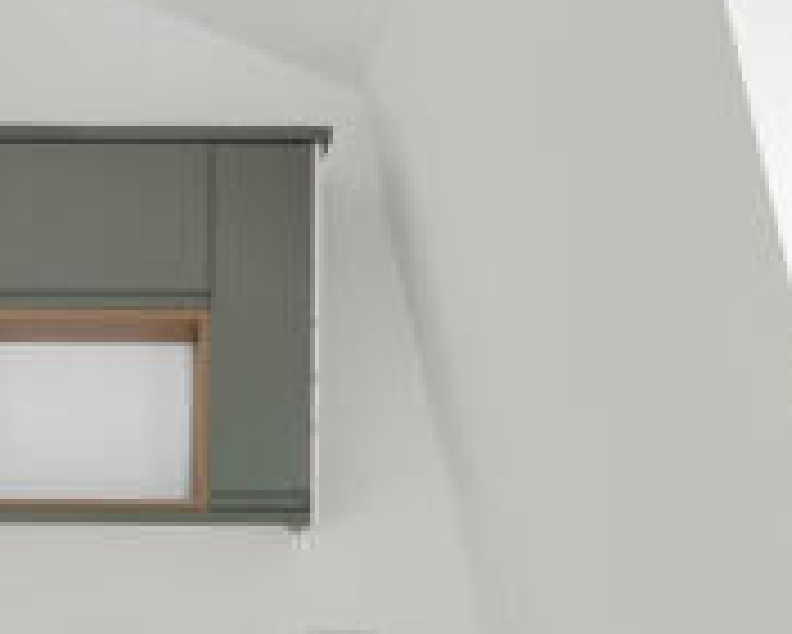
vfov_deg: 20.5
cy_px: 665
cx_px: 104
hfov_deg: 25.8
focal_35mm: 72
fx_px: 1683
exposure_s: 1/2.5
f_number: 16
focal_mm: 20.5
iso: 500
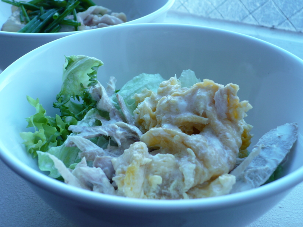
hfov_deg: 34.9
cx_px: 152
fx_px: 481
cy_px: 114
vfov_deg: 26.6
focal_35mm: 55
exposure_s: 1/50
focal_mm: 9.1
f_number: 3.5
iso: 100
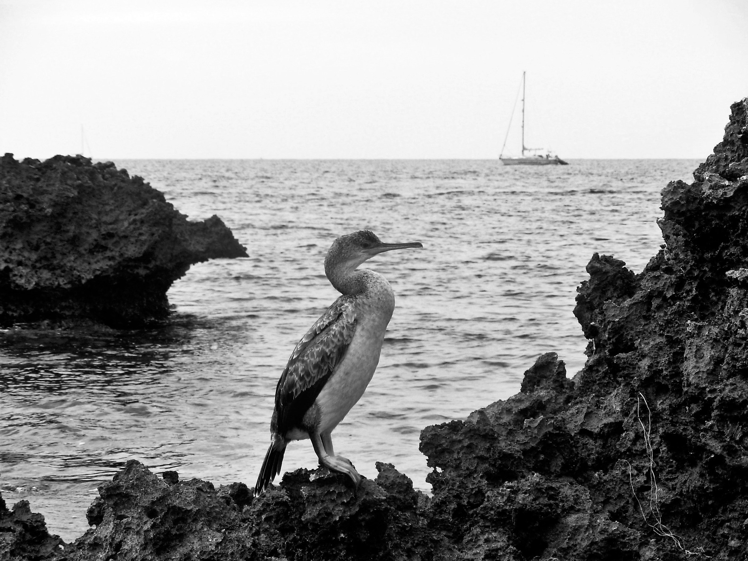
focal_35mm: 104
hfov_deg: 18.9
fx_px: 2247
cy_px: 280
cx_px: 374
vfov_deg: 14.2
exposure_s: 1/456
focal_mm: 17.2
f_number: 4
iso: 50
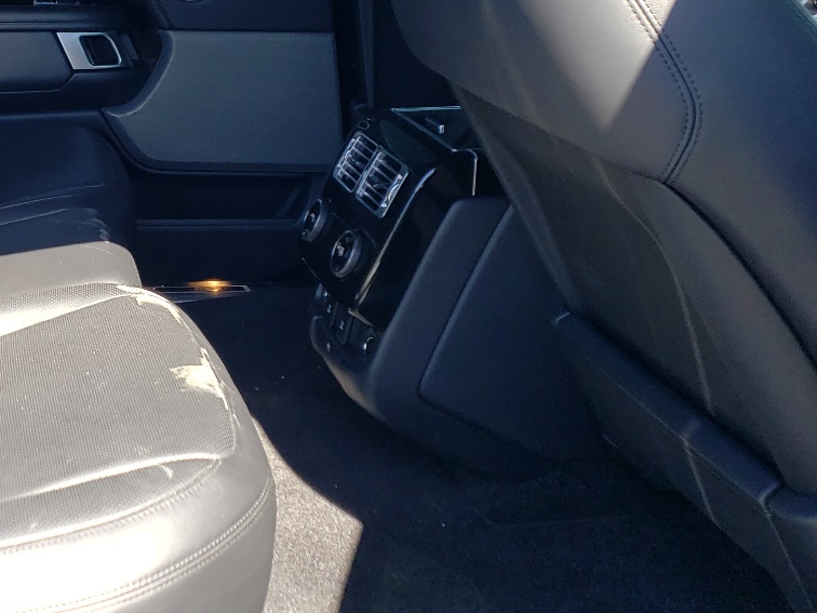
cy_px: 210
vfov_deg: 26.4
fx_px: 1298
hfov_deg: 32.3
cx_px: 12
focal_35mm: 55
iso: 50
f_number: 1.5
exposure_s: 1/312
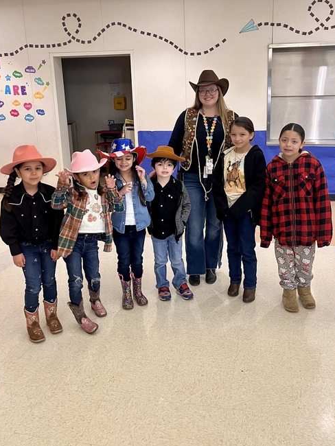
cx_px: 199
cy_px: 197
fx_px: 413
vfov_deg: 56.6
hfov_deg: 44.0
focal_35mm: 32
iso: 160
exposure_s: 1/60
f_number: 1.6
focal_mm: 5.1
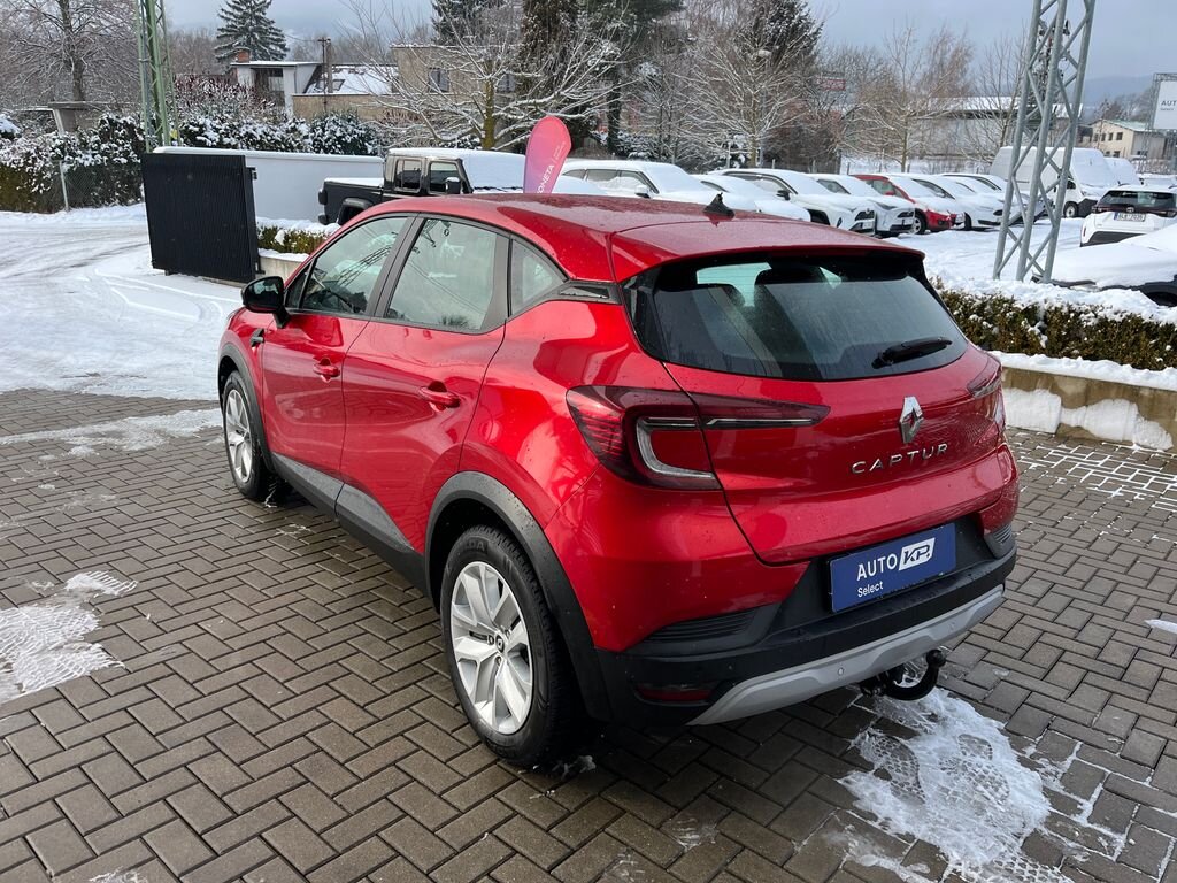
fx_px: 884
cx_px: 588
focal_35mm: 26
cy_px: 442
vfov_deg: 53.1
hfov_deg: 67.3
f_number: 1.6
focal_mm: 5.1
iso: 50
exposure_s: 1/1212
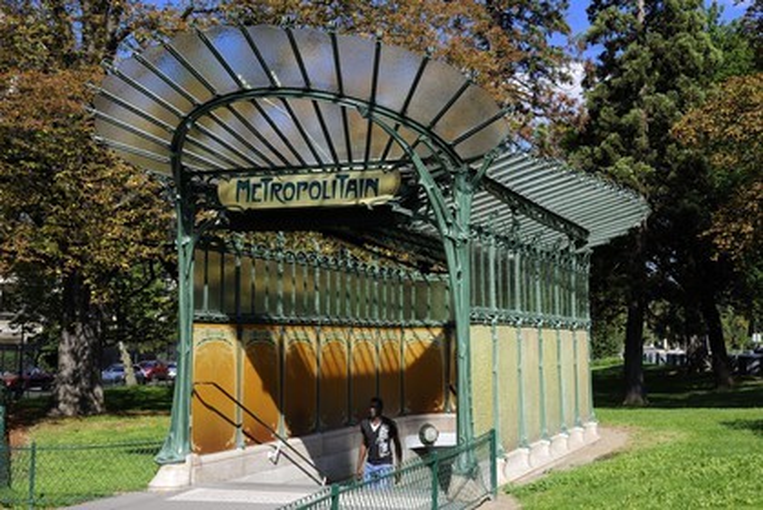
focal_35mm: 40
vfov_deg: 33.5
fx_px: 848
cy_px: 255
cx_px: 382
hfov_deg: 48.4
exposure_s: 1/200
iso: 200
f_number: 10
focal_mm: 40
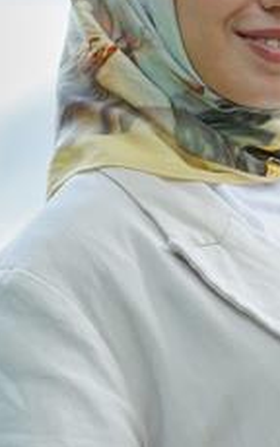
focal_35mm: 257
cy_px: 130
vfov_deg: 8.2
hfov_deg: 5.1
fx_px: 3134
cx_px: 224
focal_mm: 125
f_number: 5
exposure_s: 1/125
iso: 500
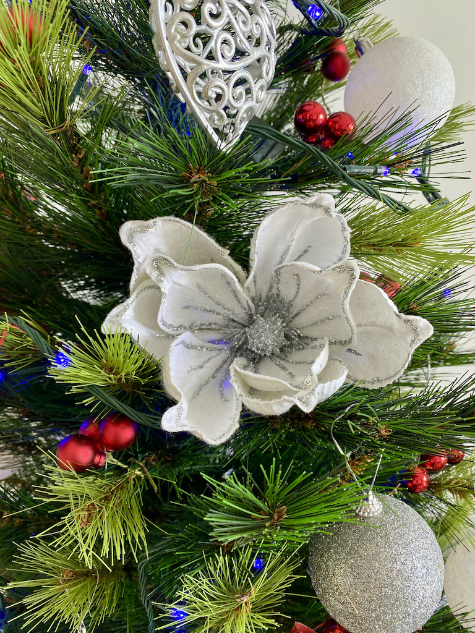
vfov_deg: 67.3
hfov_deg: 53.1
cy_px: 316
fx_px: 476
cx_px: 238
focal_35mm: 26
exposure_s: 1/100
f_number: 1.8
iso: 125
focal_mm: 4.25
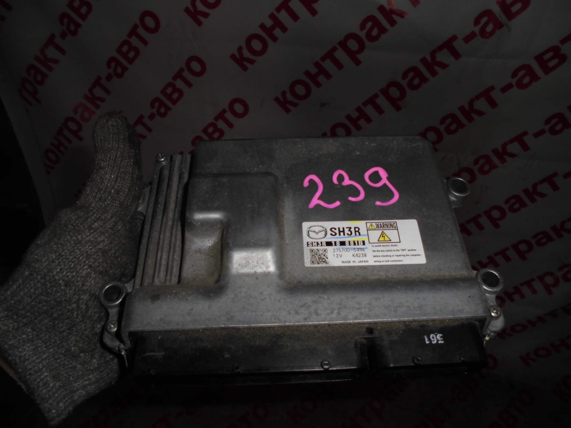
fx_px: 429
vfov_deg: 53.1
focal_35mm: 26
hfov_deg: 67.3
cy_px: 214
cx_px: 286
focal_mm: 4.6
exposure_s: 1/60
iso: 100
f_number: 3.5
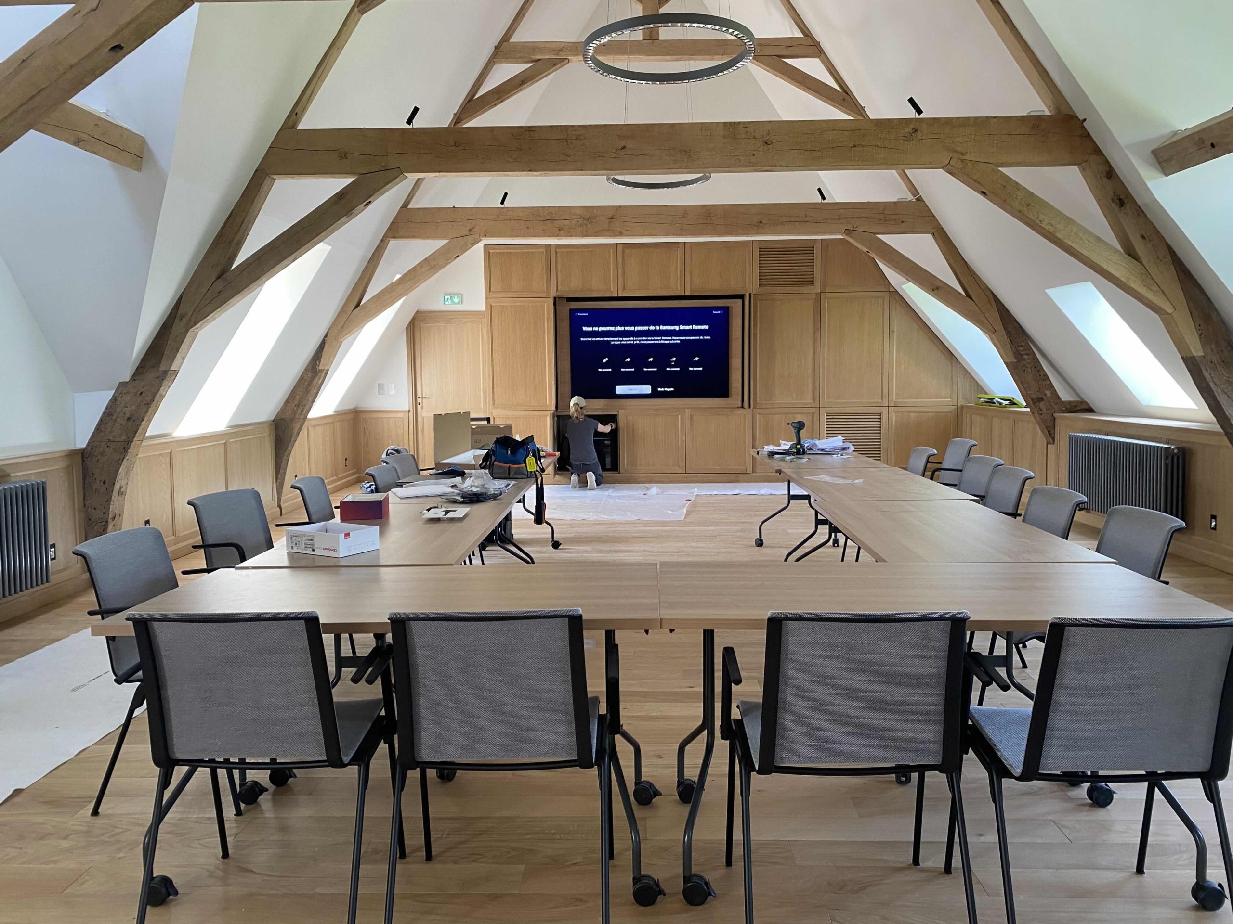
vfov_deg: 53.1
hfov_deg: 67.3
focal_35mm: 26
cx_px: 616
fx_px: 926
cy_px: 462
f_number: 1.8
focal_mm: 4.25
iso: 125
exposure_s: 1/89
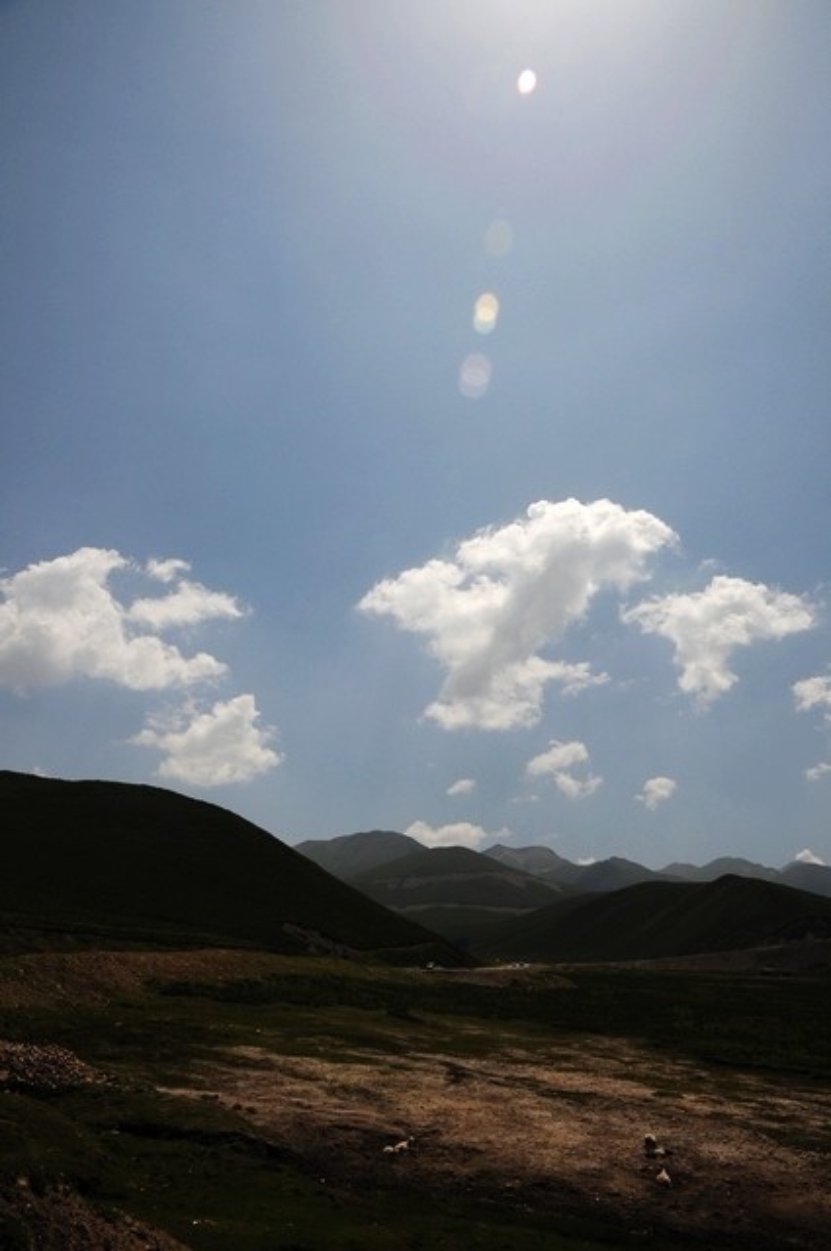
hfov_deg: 53.0
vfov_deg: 73.8
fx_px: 833
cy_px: 626
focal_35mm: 24
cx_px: 416
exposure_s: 1/1250
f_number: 9
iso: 200
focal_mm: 16
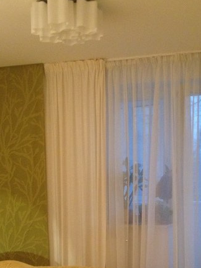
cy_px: 214
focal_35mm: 67
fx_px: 519
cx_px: 117
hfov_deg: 21.9
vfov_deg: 28.4
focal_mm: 4.28
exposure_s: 1/20
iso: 250
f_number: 2.4
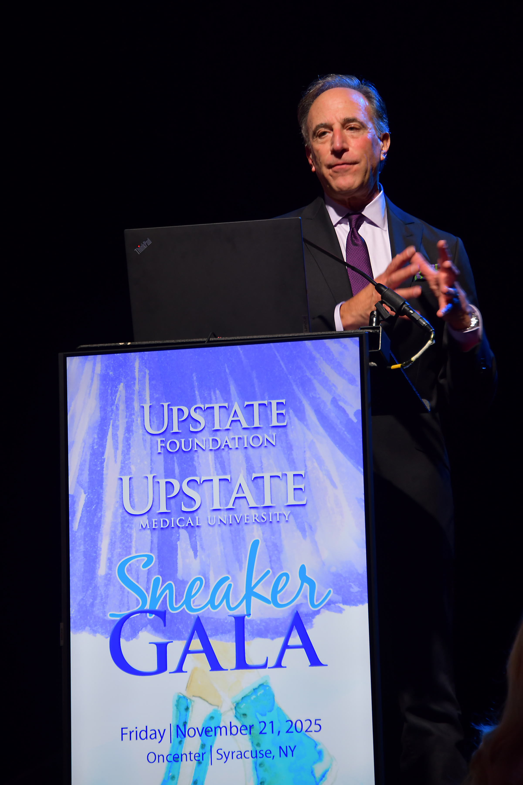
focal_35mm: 190
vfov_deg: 10.8
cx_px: 262
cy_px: 392
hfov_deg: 7.2
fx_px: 4140
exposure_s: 1/60
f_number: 6.3
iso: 500
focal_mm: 190
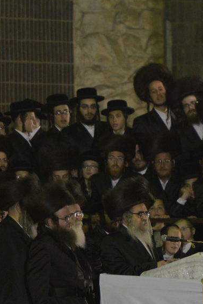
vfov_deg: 5.7
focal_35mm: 361
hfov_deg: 3.8
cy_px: 209
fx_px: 3053
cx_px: 165
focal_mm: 200
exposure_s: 1/100
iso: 1600
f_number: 2.8
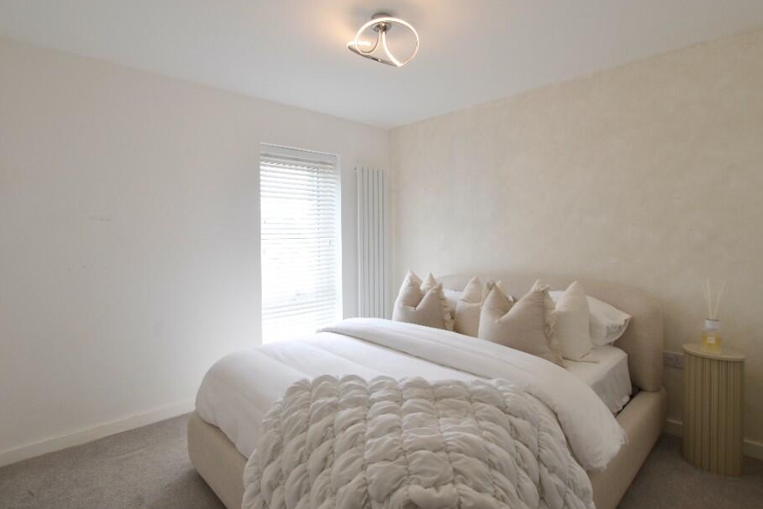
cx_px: 363
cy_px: 242
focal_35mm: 17
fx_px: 360
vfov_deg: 70.4
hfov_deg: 93.2
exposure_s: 1/60
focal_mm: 10
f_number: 5.6
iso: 220
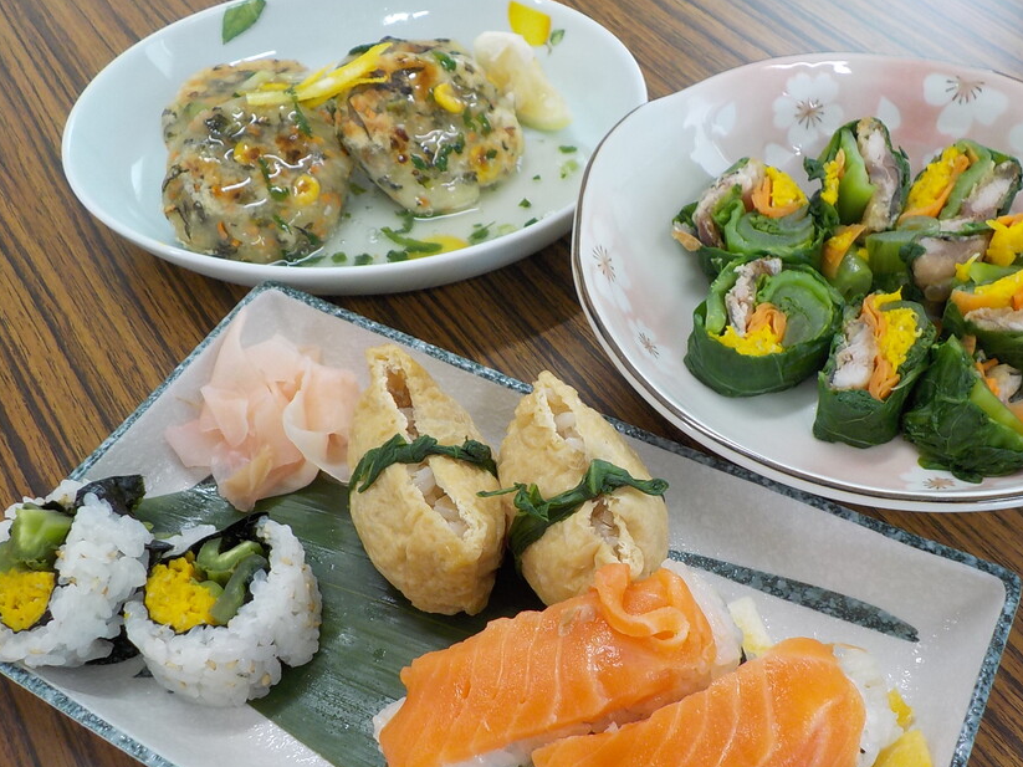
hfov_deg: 52.5
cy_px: 445
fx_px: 1034
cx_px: 573
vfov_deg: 40.6
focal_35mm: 35
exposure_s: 1/40
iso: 125
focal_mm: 4.1
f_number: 3.3
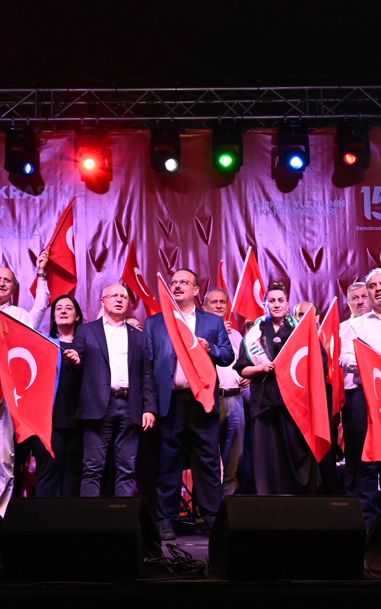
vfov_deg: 36.3
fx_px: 930
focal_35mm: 56
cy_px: 306
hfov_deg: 23.1
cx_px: 195
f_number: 8
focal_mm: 24
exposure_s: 1/200
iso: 2500
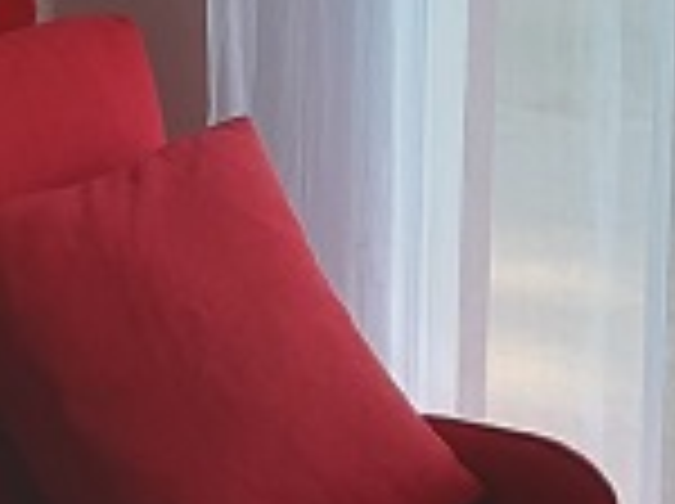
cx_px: -9
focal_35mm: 178
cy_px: 315
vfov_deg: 8.3
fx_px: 3465
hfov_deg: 11.0
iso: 40
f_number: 1.7
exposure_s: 1/100
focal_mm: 3.92
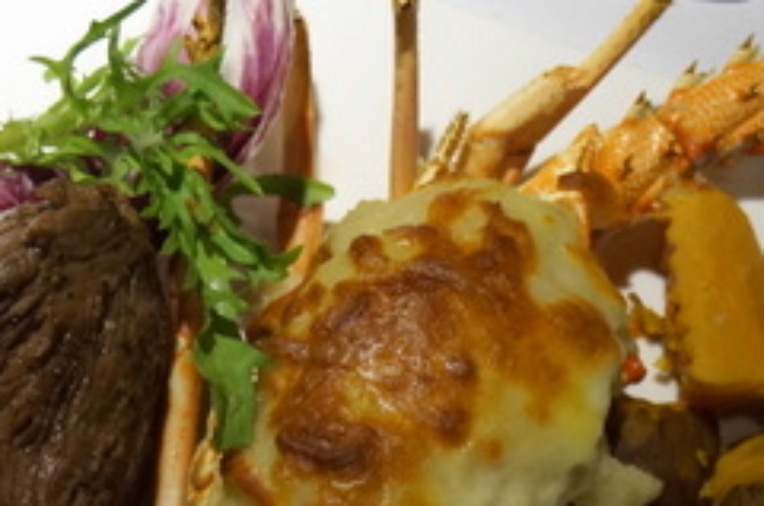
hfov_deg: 19.6
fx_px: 2203
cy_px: 625
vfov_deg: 12.8
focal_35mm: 104
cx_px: 213
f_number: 4.5
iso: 640
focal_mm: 26
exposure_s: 1/60
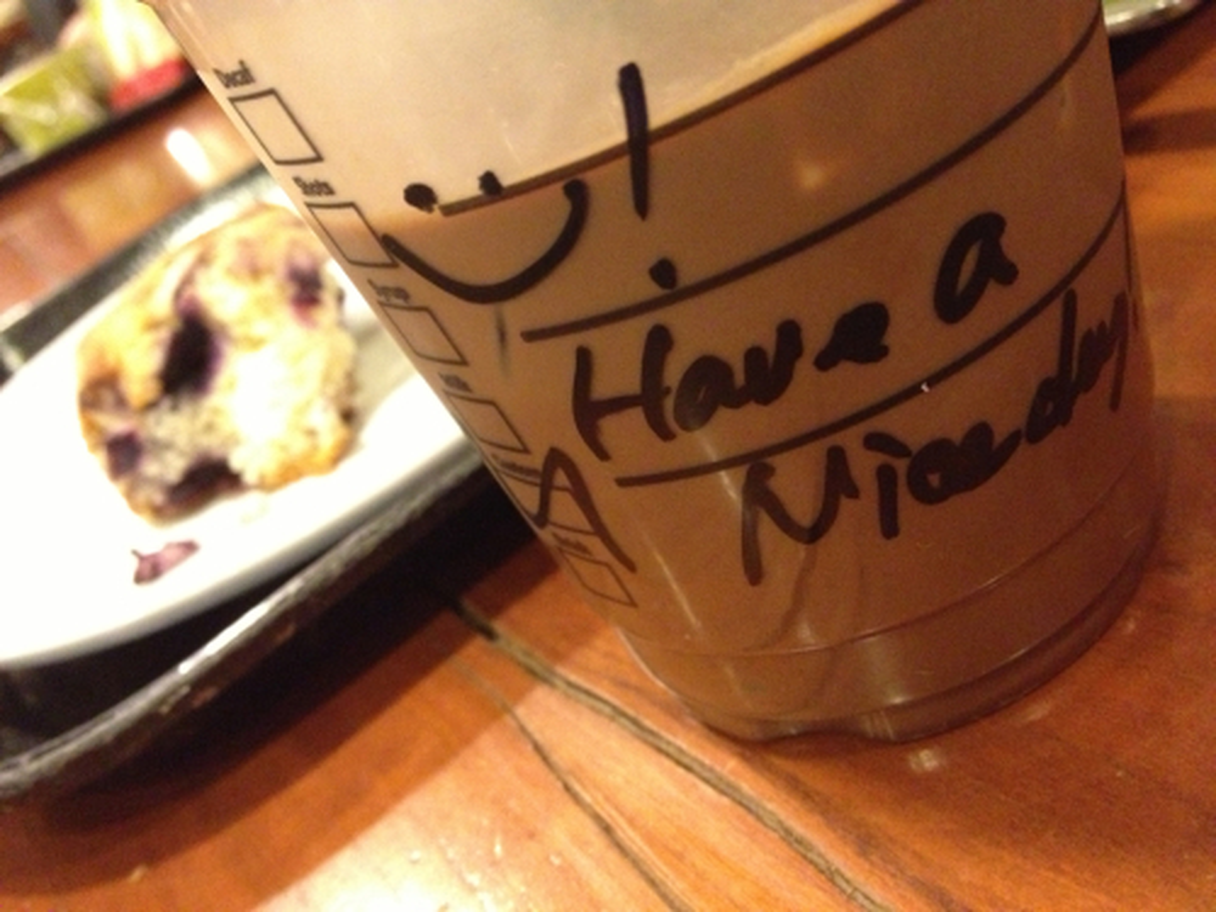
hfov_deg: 52.6
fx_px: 1229
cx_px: 608
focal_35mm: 35
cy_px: 456
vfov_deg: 40.7
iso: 800
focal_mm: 4.28
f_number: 2.4
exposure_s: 1/15
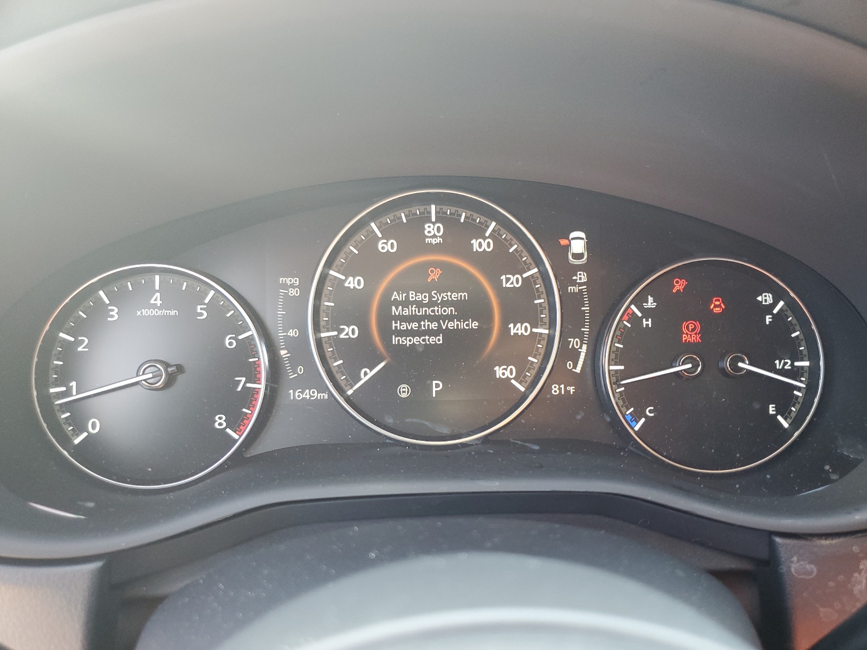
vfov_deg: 53.1
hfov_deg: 67.3
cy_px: 325
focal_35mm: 26
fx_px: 651
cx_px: 434
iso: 116
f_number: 1.5
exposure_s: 1/60.2
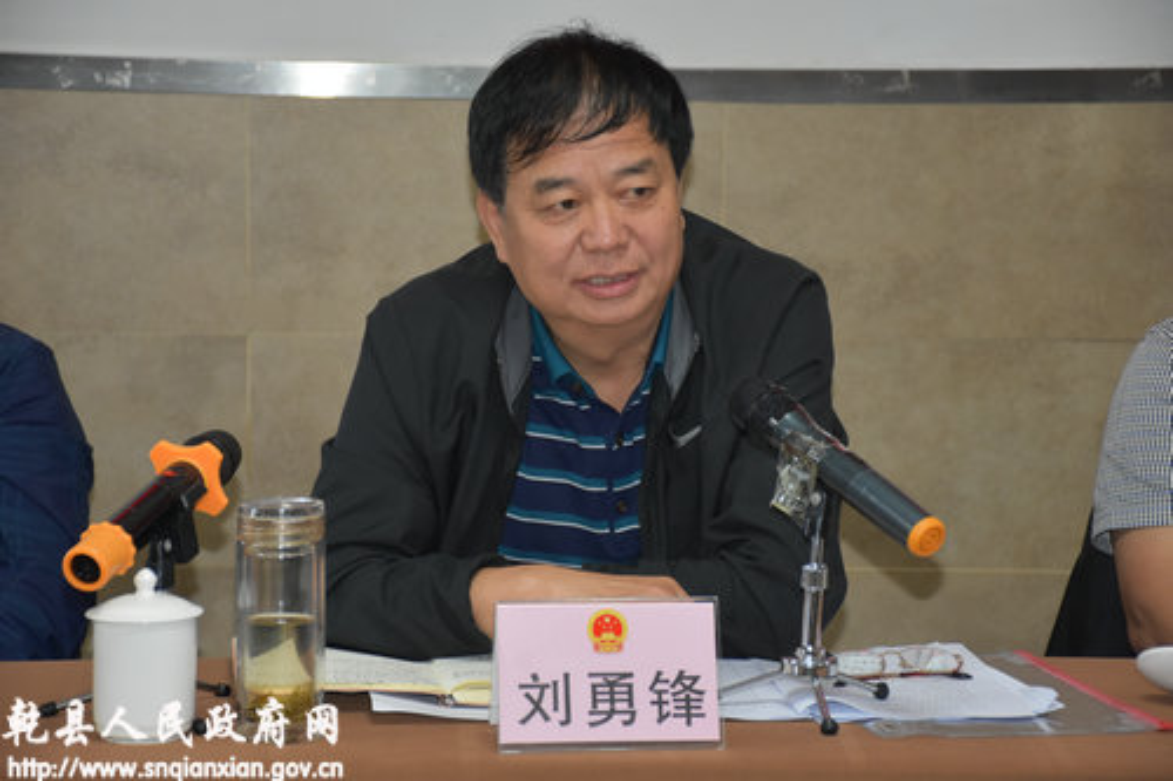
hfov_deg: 17.1
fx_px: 3908
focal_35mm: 120
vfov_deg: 11.4
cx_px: 586
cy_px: 390
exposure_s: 1/60
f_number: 5.3
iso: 1800
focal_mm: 80
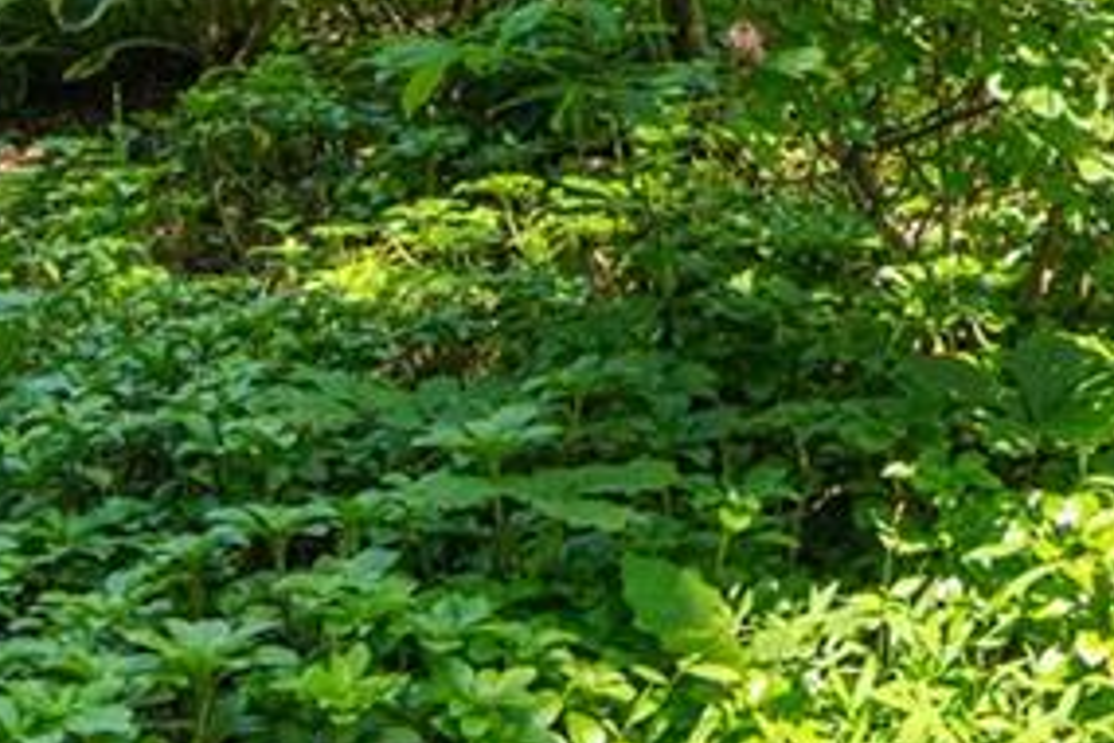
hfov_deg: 15.7
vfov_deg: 10.9
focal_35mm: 115
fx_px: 3558
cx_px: 1876
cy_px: -725
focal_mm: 16
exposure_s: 1/640
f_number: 5
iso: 320
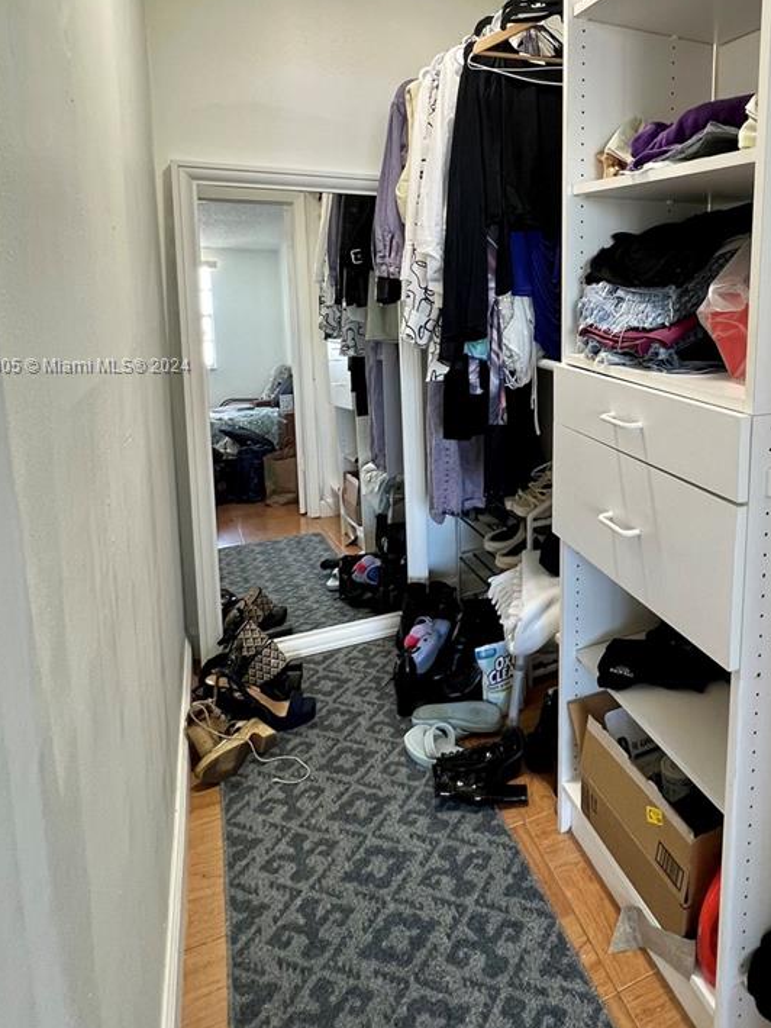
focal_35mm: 22
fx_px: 653
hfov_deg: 58.0
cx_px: 577
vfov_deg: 74.6
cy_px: 367
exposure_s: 1/60
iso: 160
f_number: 1.8
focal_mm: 1.57
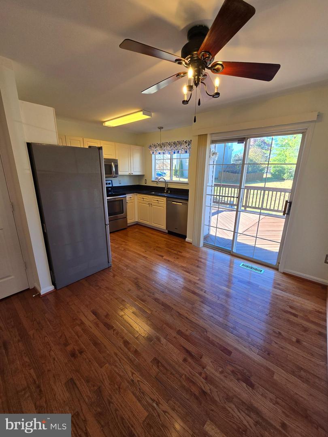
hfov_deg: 89.9
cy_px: 218
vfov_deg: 106.2
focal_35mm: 13
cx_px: 164
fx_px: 164
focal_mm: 2.2
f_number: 2.2
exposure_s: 1/120
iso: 80
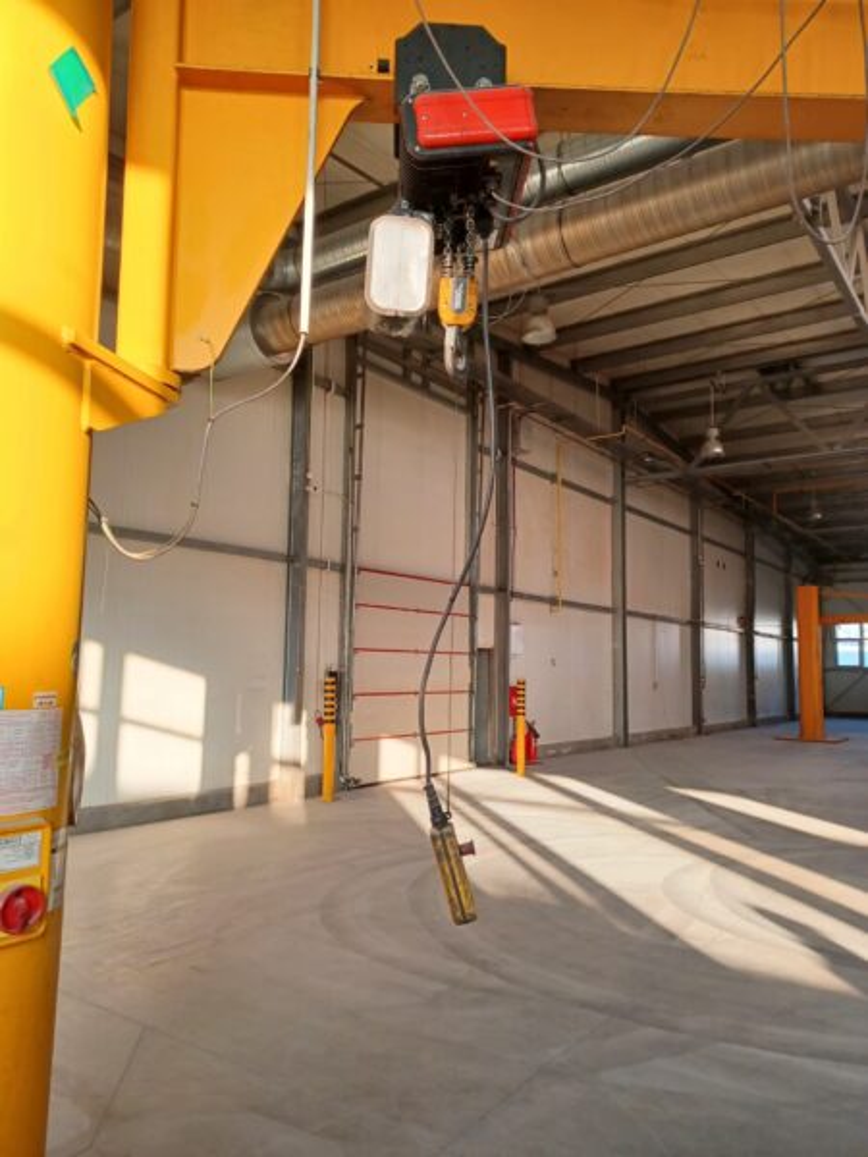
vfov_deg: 69.4
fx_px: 836
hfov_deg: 54.9
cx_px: 434
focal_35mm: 25
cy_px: 578
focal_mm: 4.6
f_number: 1.8
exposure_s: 1/50
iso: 50
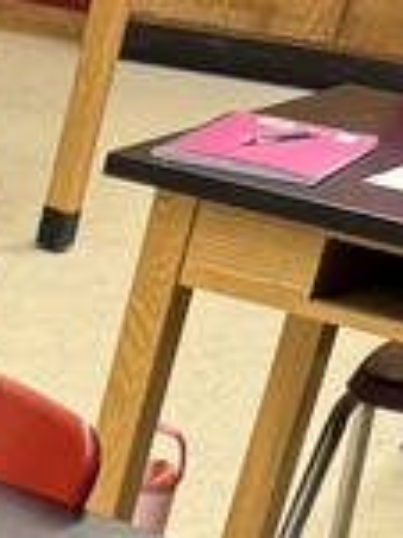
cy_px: 1283
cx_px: -906
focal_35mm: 163
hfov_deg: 7.6
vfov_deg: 10.5
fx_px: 2534
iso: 125
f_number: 1.78
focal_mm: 6.76
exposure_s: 1/60
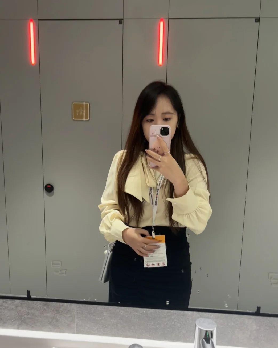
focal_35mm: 28
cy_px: 187
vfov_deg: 62.1
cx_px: 136
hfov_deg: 51.5
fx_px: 288
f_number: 1.6
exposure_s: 1/58
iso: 200
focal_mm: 5.96
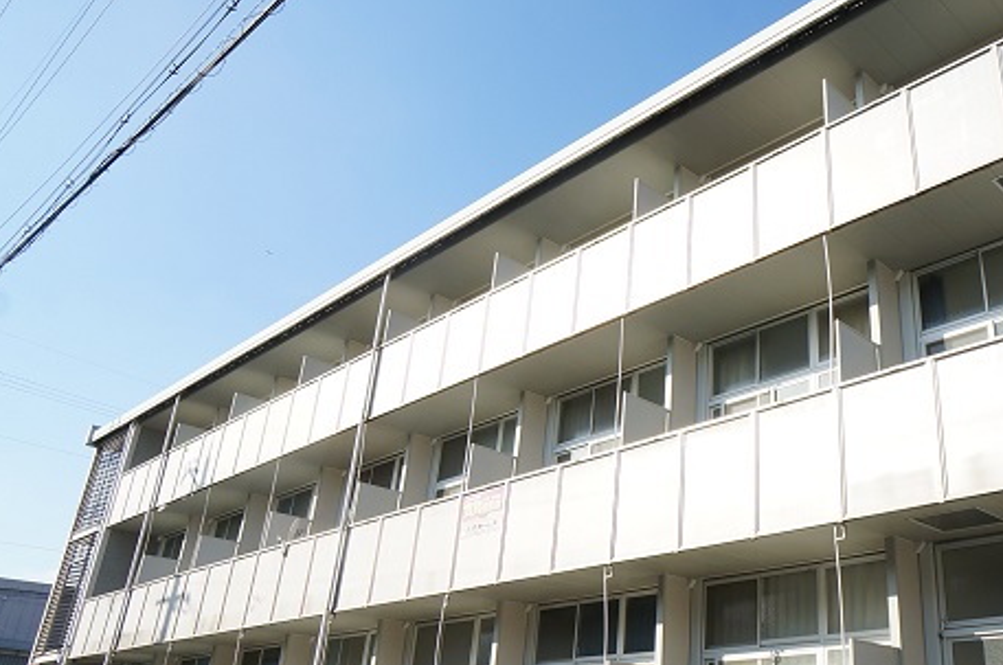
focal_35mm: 42
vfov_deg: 31.8
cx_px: 726
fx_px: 1168
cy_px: 349
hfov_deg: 45.2
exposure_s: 1/100
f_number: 9
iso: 100
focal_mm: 16
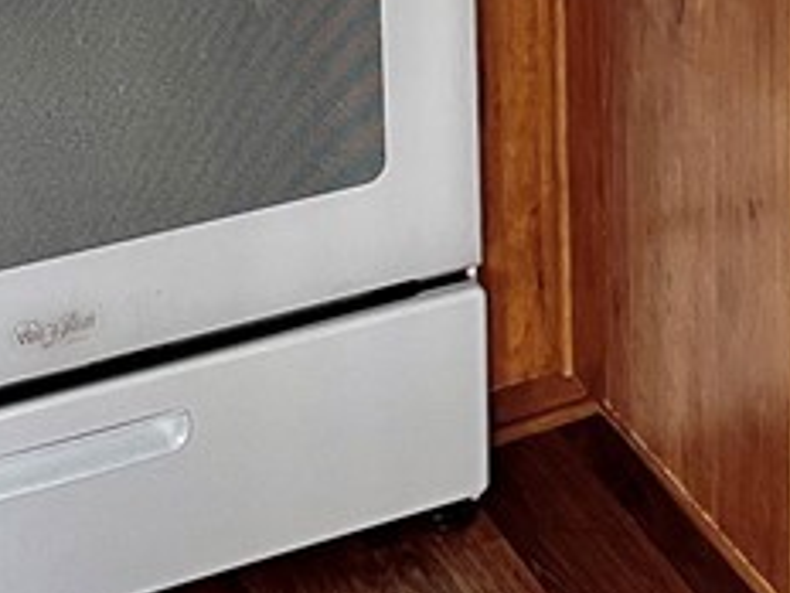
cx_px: 838
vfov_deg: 12.1
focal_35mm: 115
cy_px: -365
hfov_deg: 16.7
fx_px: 2625
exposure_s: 1/60
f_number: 1.6
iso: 125
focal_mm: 4.2
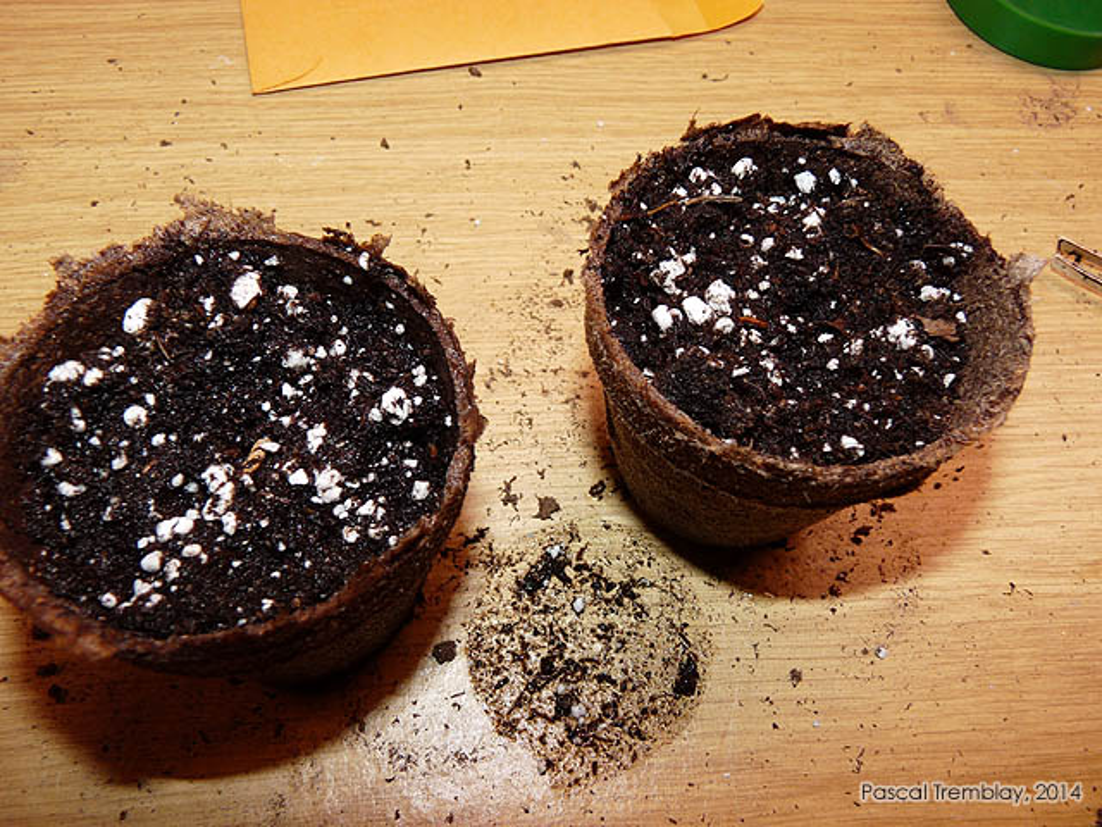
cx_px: 551
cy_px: 414
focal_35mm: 27
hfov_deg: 65.3
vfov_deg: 51.4
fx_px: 860
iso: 100
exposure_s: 1/30
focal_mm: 4.8
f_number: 4
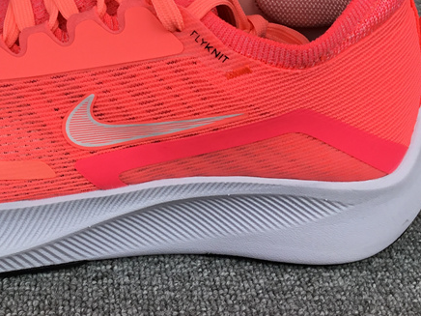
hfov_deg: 29.6
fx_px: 778
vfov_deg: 22.8
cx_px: 88
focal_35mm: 64
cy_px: 92
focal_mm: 3.3
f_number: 2.4
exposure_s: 1/702
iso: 25
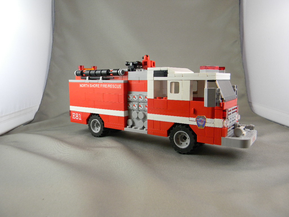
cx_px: 144
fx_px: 234
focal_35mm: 28
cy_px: 108
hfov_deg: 63.4
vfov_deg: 49.7
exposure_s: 1/30
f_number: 3.5
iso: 229
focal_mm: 5
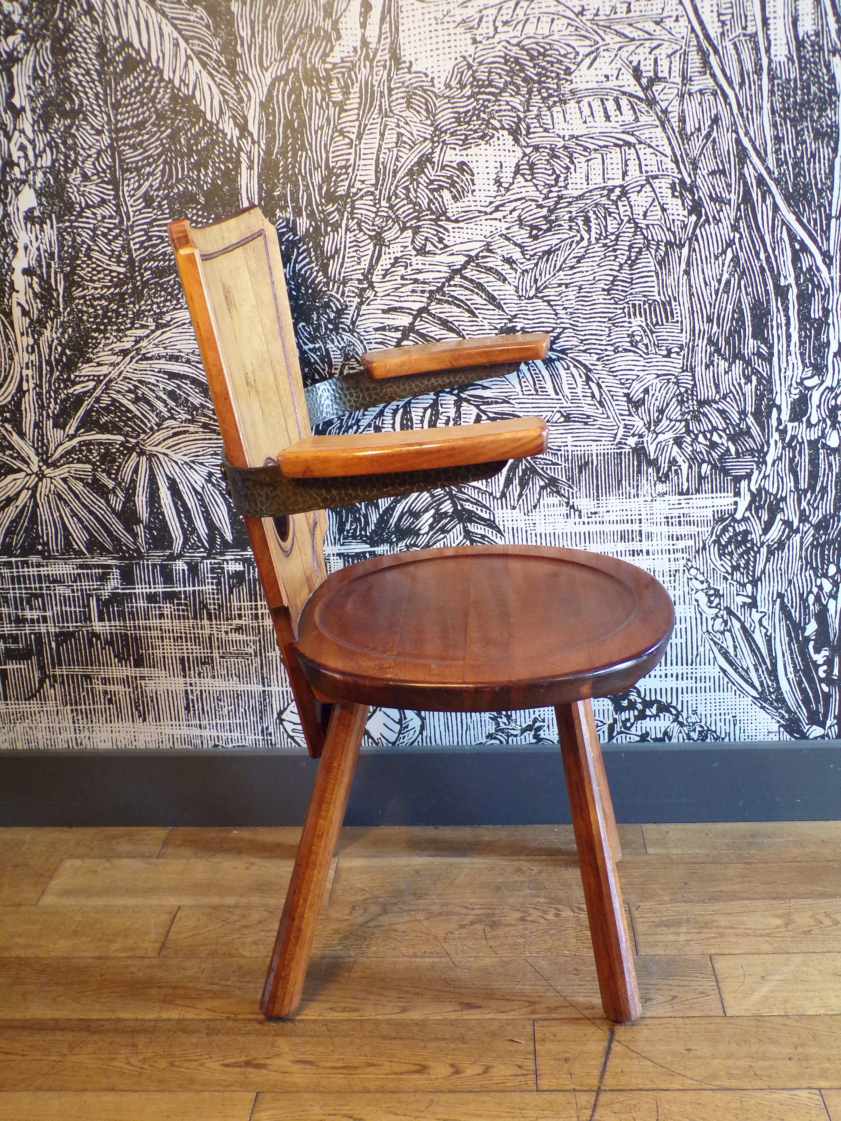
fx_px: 1199
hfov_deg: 38.7
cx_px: 420
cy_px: 560
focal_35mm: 37
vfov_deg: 50.1
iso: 321
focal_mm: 6.6
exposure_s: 1/17
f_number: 3.3
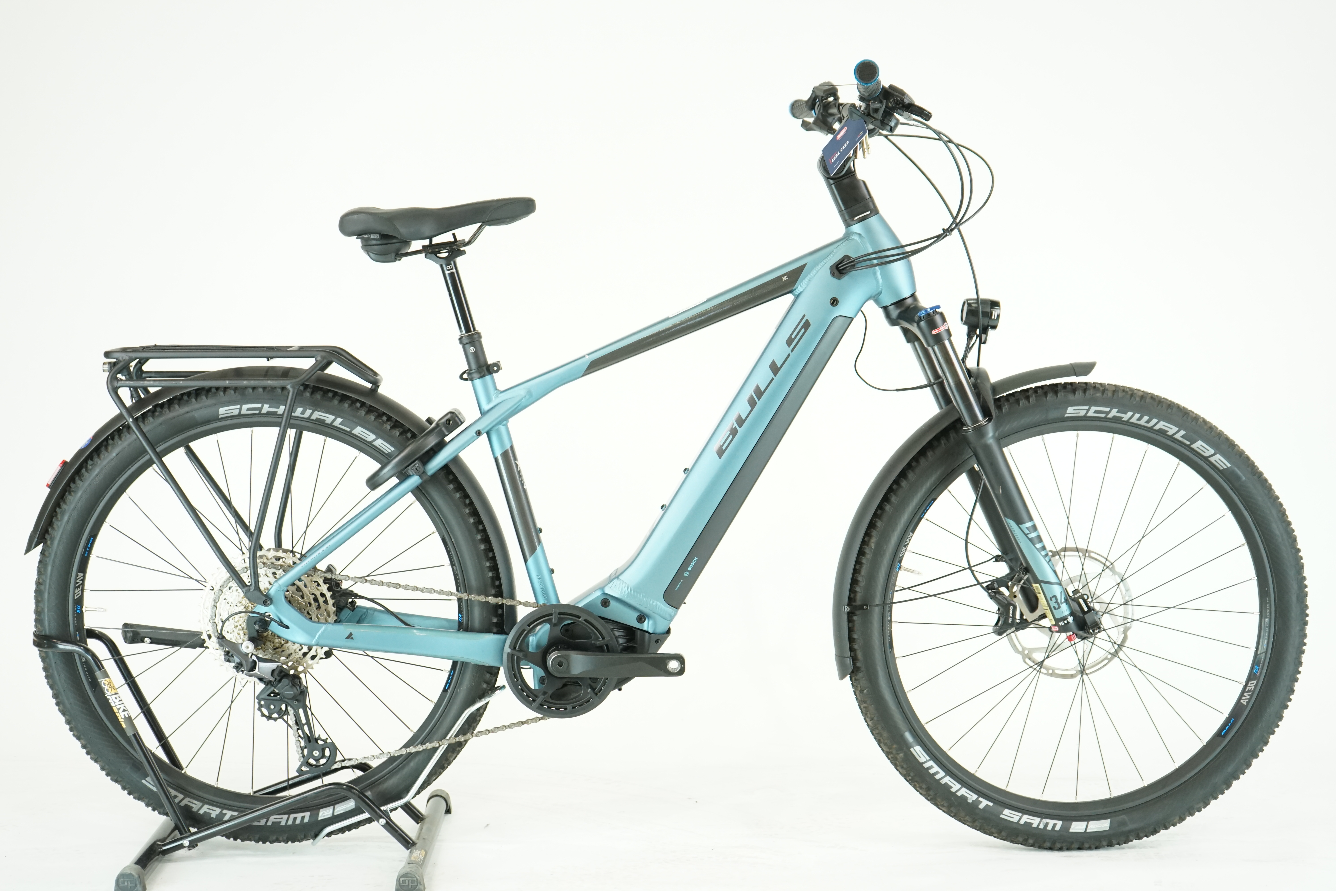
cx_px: 668
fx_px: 1967
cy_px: 446
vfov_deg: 25.5
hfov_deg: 37.5
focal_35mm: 53
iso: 1600
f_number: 5.6
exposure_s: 1/125
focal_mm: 53
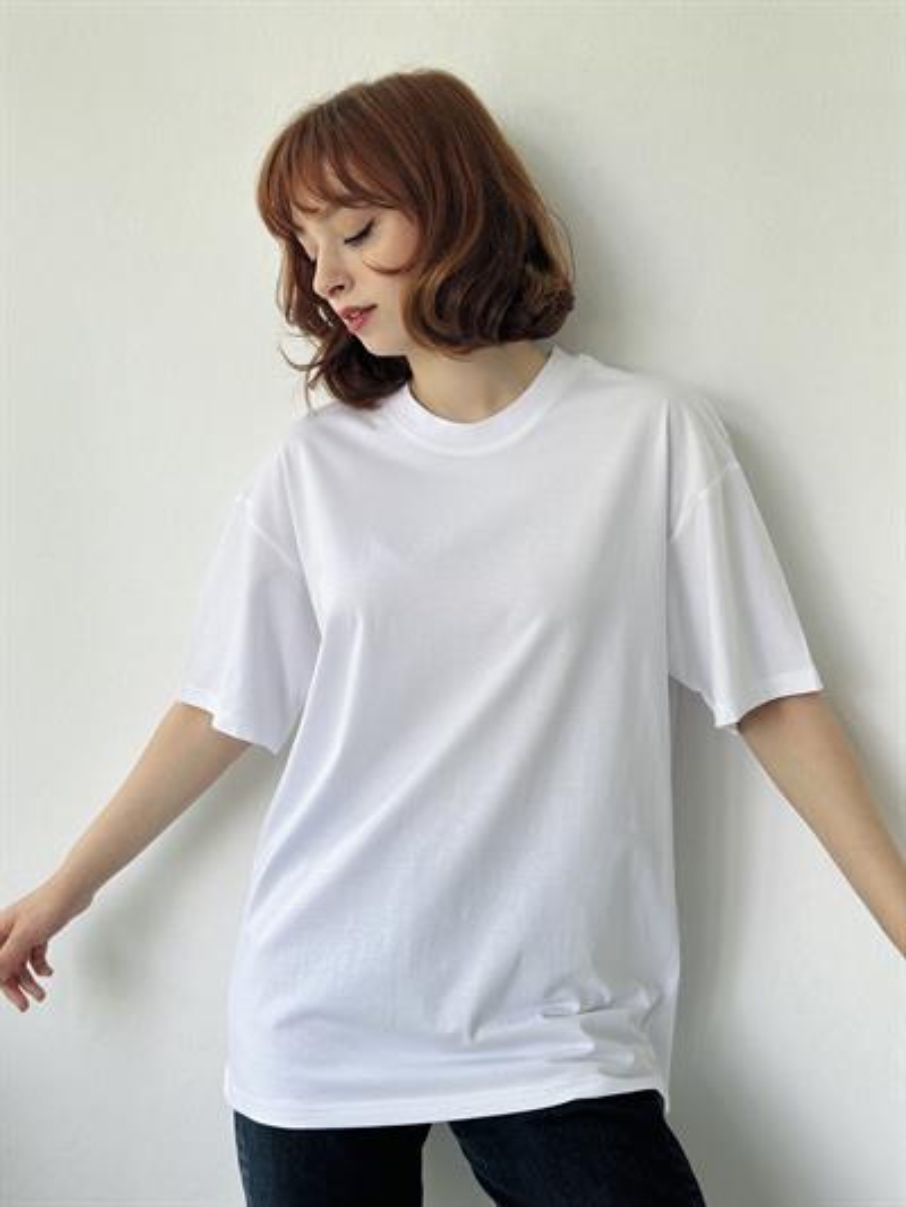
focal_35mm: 48
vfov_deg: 39.6
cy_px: 604
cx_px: 453
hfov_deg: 30.3
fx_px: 1674
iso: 80
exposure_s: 1/426
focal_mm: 6.86
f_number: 1.78
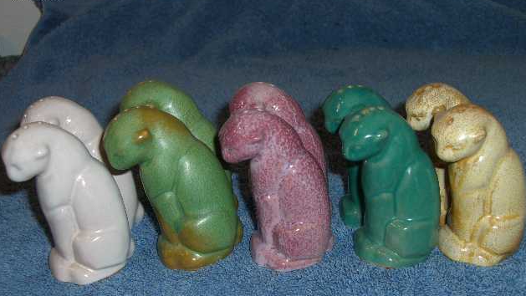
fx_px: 711
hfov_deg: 40.6
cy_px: 189
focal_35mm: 51
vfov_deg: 23.4
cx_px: 265
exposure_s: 1/30
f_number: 6.2
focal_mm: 9.6
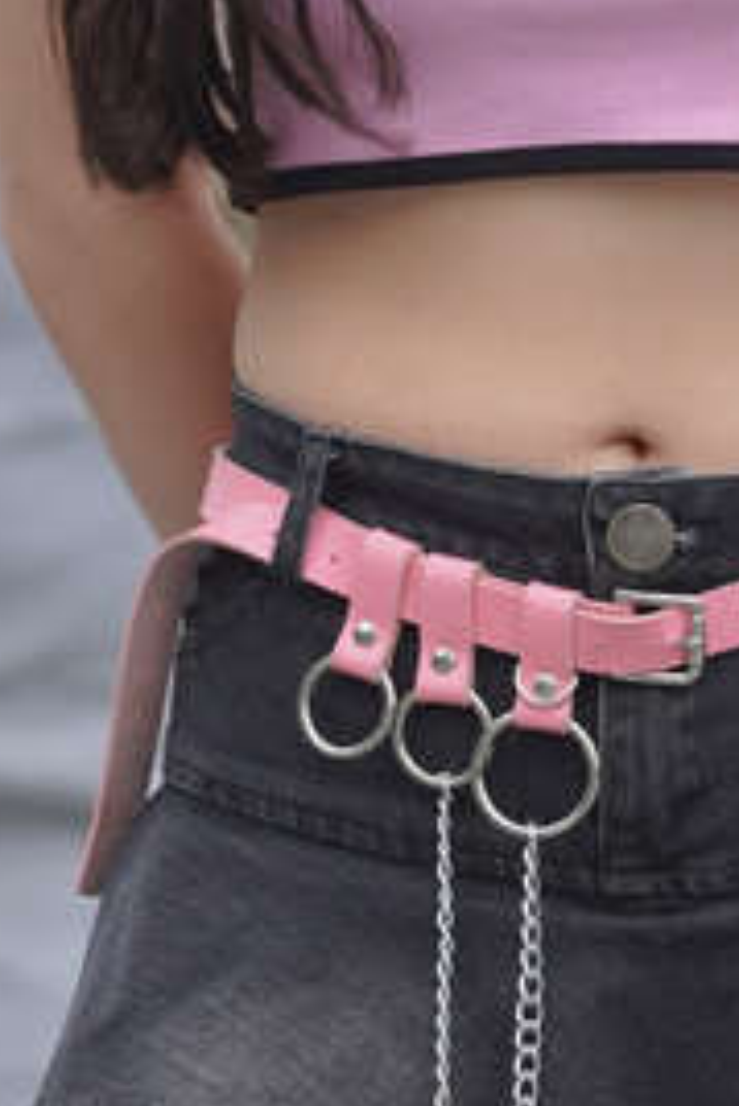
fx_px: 27859
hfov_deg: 1.5
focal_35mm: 906
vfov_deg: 2.3
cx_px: 595
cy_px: 999
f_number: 4
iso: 400
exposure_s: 1/500
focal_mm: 135
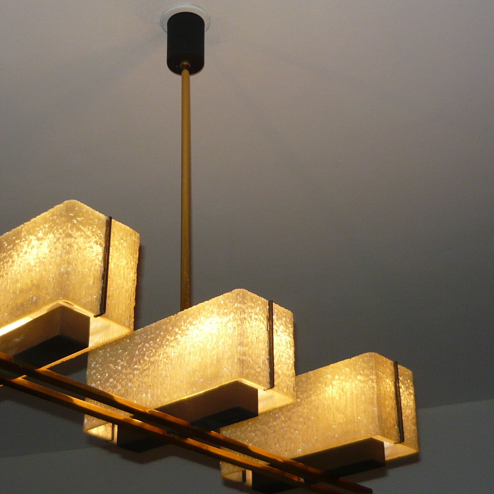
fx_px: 1001
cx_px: 197
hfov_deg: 27.7
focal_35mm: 62
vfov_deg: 27.7
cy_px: 247
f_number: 2.8
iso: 100
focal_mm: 5.5
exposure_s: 1/320
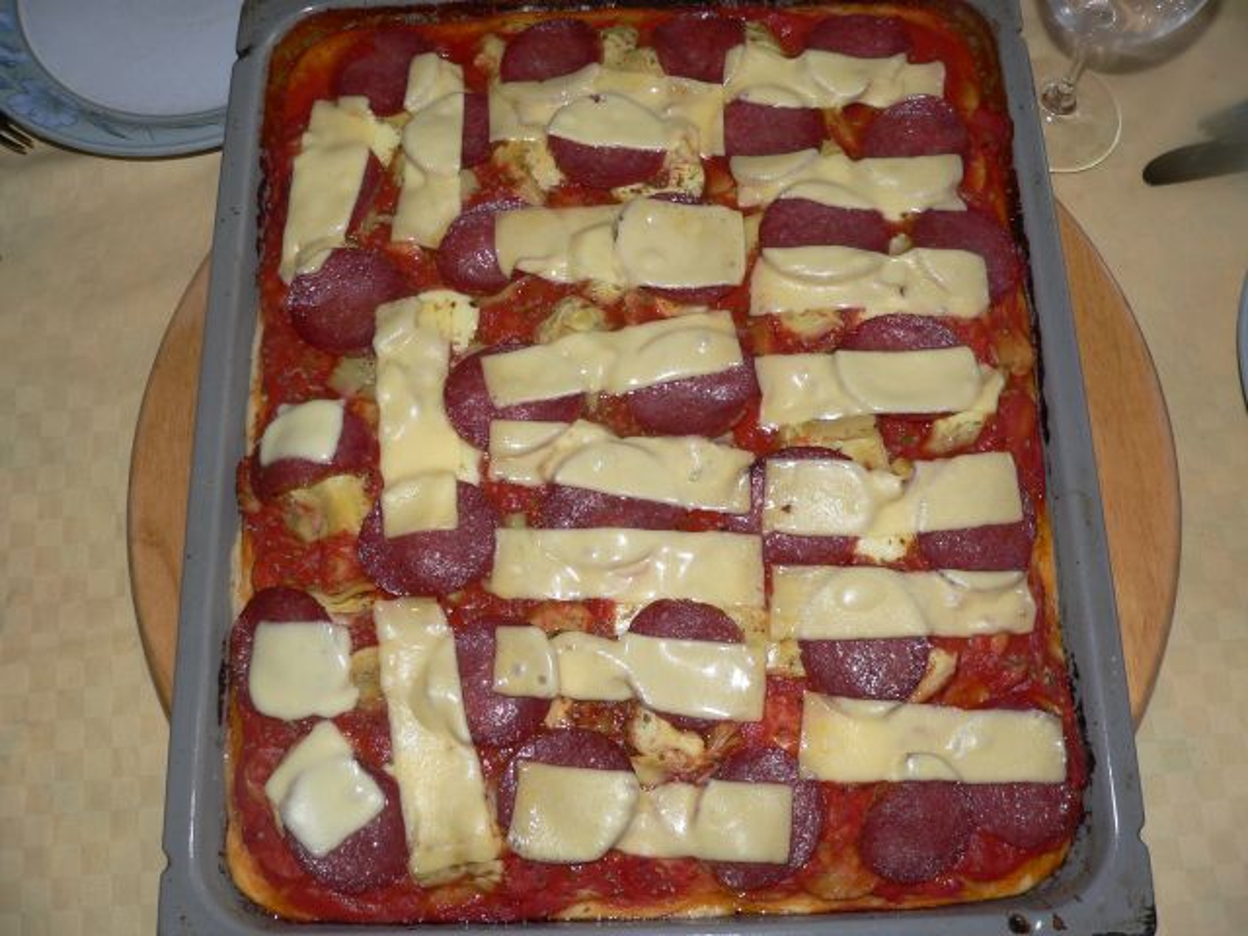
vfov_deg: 39.7
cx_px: 624
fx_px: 1298
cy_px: 468
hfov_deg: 51.4
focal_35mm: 36
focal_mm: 6
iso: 100
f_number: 2.8
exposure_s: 1/60
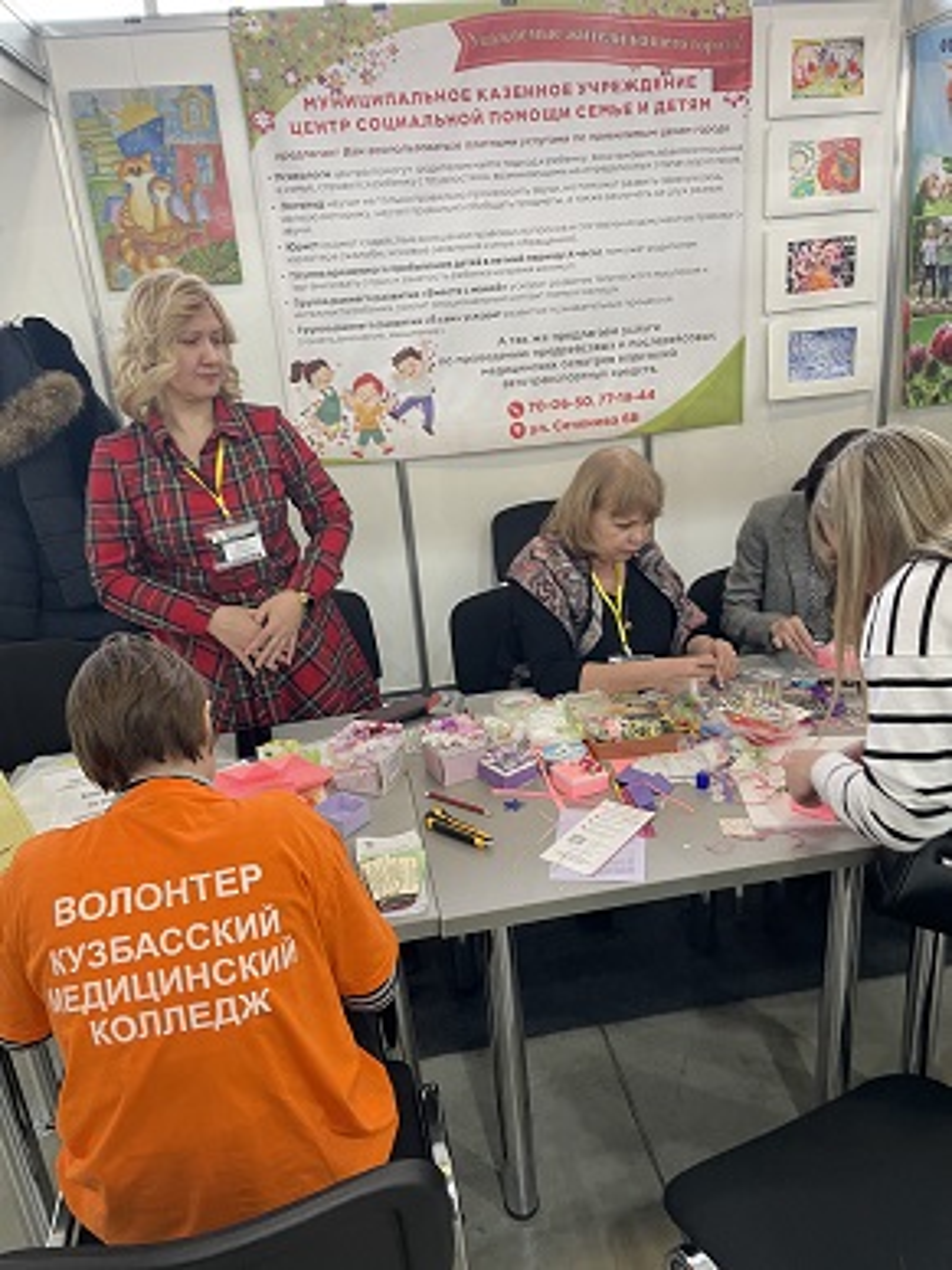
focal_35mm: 26
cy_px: 635
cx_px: 476
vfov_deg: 67.3
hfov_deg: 53.1
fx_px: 953
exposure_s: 1/50
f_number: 1.6
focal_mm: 4.2
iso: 100
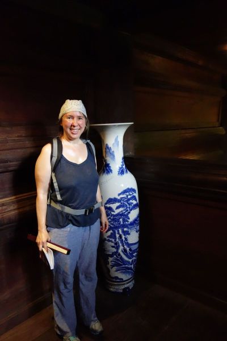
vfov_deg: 65.5
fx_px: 265
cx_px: 114
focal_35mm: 28
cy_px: 170
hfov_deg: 46.4
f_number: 1.8
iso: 3200
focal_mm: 10.4
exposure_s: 1/200
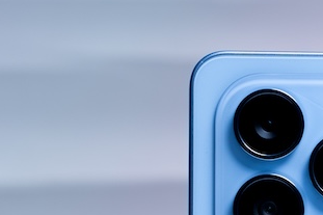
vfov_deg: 4.7
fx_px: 2583
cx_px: 295
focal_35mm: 288
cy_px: 381
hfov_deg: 7.1
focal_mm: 70
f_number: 6.3
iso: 500
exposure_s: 1/250
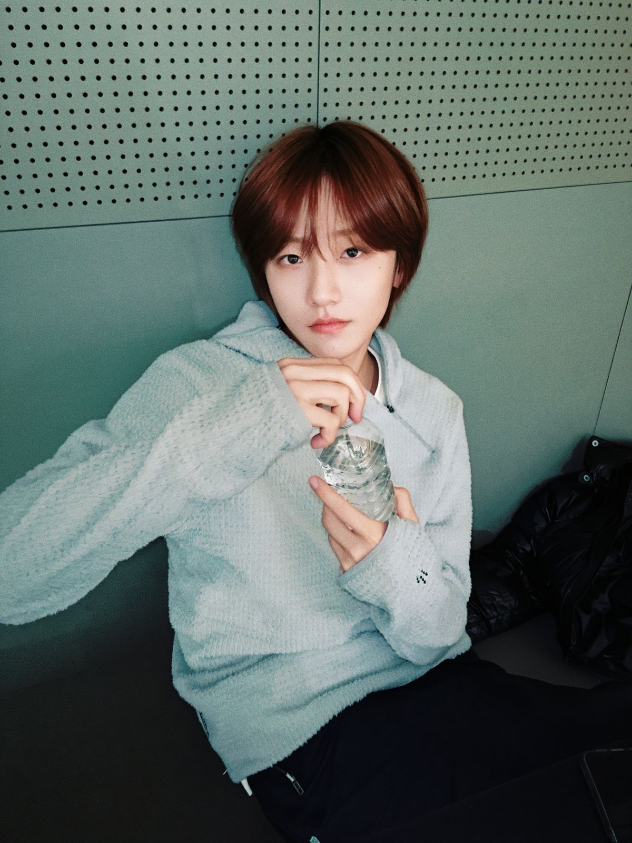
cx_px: 316
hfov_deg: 48.2
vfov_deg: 61.7
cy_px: 422
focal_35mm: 29
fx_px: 706
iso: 500
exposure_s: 1/15
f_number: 2.2
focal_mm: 4.15
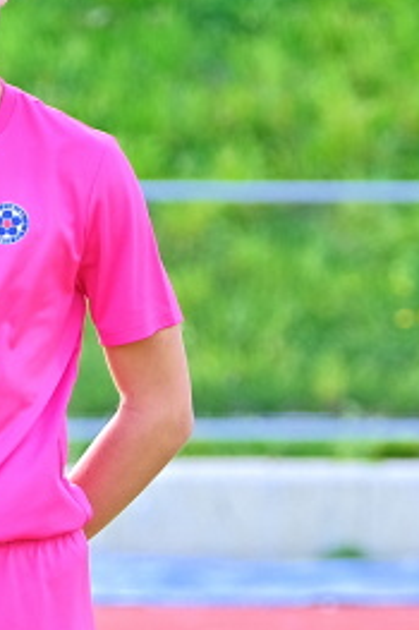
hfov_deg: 3.2
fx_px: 7412
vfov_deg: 4.9
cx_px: -87
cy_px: 612
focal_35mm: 424
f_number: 2.8
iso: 320
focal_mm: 106
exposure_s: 1/850
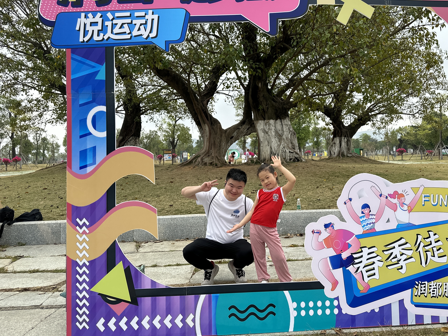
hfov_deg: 59.5
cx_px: 268
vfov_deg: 46.6
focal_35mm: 30
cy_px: 142
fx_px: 388
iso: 80
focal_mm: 6.86
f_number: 1.78
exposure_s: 1/1393
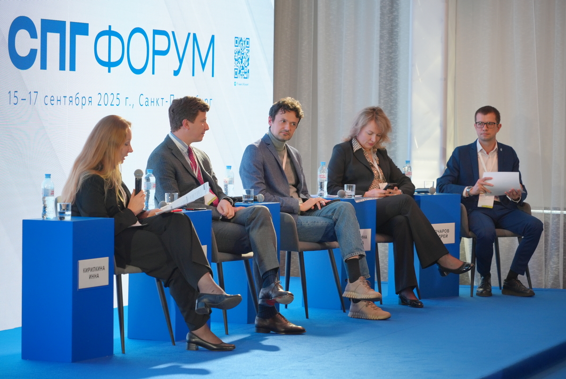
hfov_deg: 16.1
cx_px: 283
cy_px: 190
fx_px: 1998
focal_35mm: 127
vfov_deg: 10.8
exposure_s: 1/125
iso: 1600
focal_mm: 127
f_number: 5
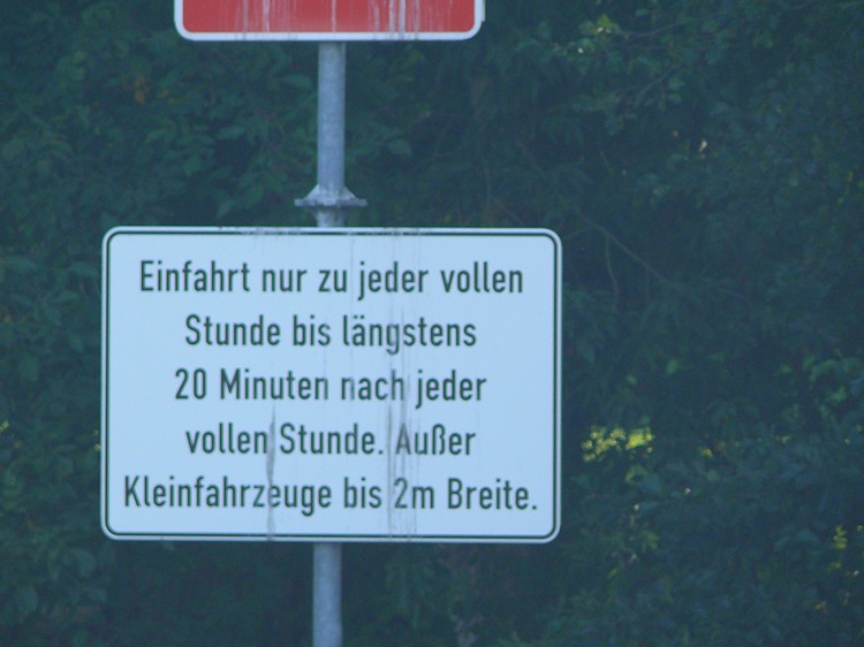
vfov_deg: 2.9
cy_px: 324
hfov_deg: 3.9
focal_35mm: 509
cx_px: 432
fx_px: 12700
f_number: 3.6
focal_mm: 75.5
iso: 125
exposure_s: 1/125
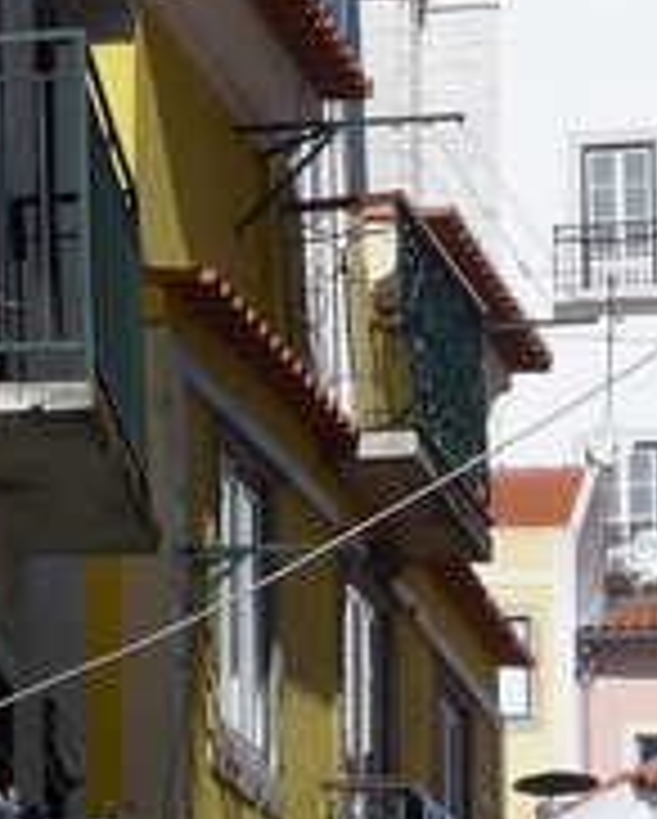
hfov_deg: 5.0
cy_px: 369
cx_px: 302
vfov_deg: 6.3
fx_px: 7498
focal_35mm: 309
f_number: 4.6
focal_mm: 18
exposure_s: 1/1000
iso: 80
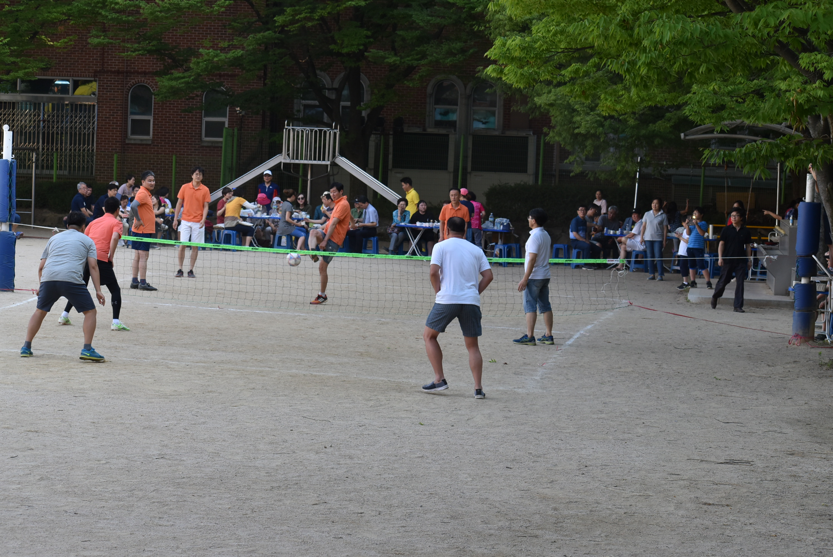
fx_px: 2431
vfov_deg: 13.1
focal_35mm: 105
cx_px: 416
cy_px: 278
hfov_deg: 19.4
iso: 400
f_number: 7.1
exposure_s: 1/200
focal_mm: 70
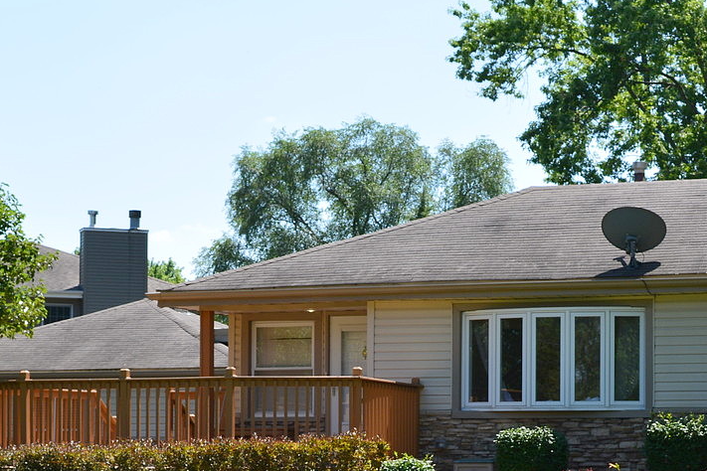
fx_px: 1947
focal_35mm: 99
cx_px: 360
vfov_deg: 13.7
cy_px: 420
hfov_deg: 20.6
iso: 200
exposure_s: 1/125
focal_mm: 29
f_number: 11
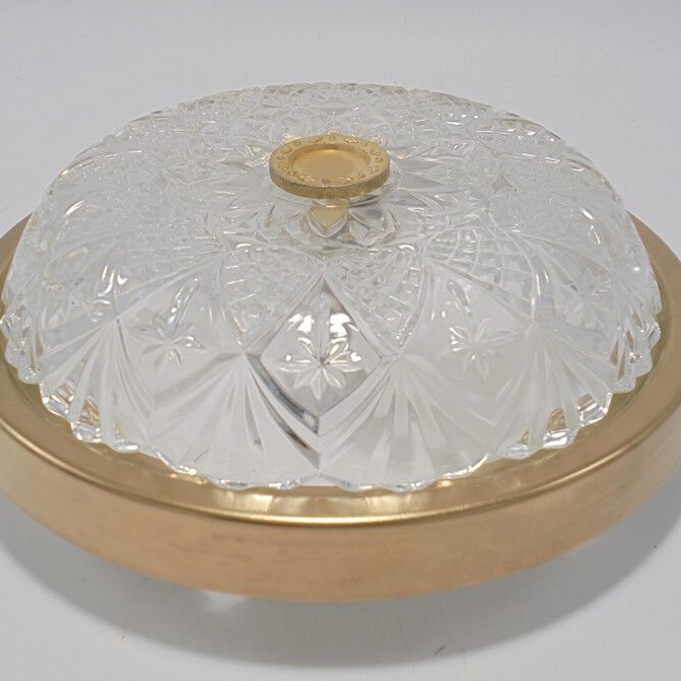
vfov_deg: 33.4
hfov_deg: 33.4
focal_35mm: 51
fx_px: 1135
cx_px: 312
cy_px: 339
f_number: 4.5
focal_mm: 7.8
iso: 100
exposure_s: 1/60
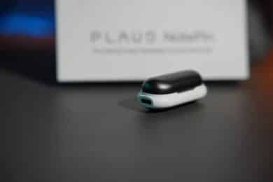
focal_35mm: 70
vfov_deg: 19.5
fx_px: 531
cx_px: 136
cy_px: 91
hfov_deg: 28.8
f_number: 3.5
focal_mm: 70
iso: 100
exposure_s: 1/100
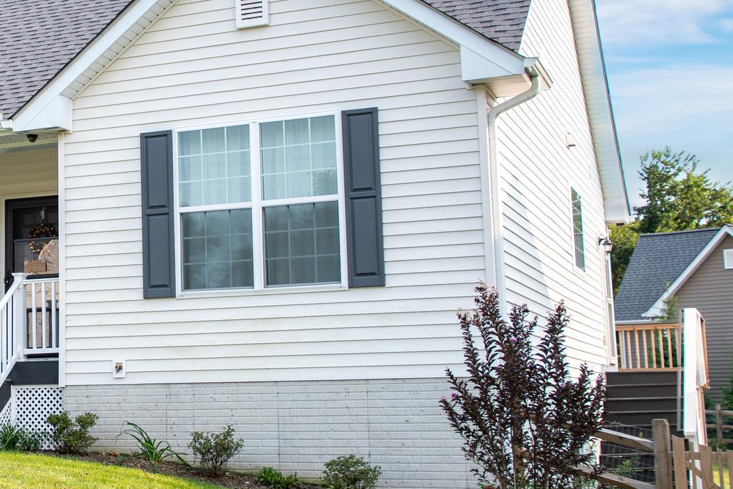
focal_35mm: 68
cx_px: 63
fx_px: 1385
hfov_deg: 28.4
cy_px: 206
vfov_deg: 20.0
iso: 250
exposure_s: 1/640
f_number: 3.8
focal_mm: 24
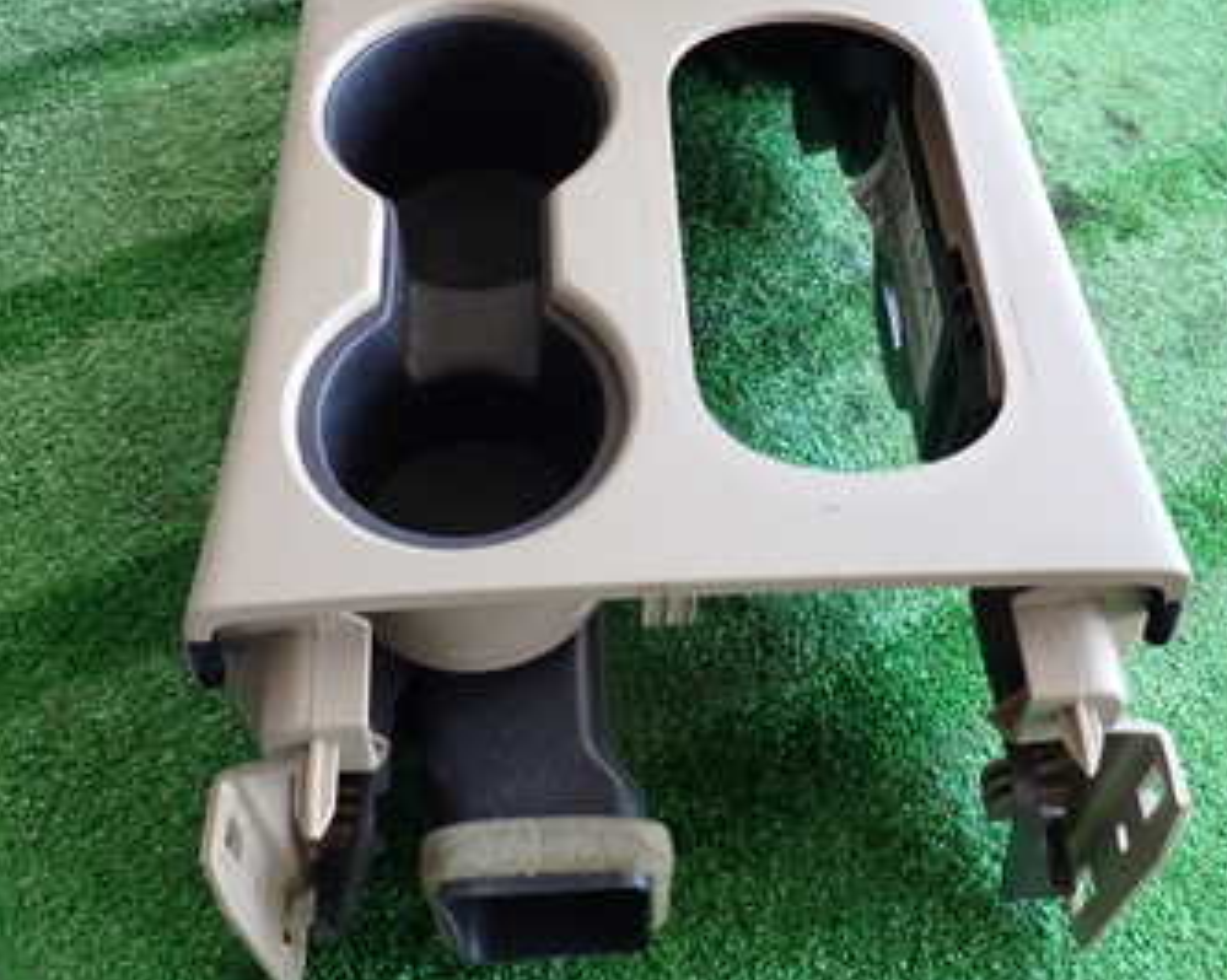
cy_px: 291
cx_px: 678
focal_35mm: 44
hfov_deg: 42.0
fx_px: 1597
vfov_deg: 33.7
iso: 200
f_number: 2
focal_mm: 4.5
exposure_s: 1/50
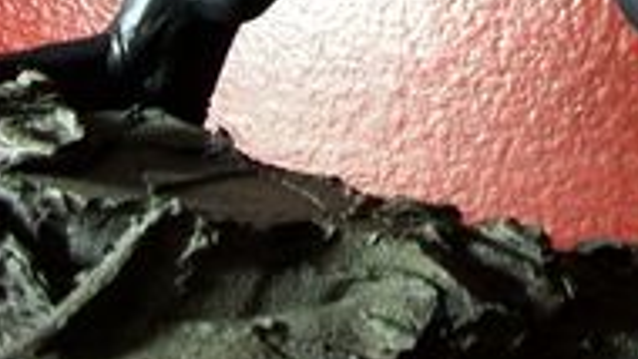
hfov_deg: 23.5
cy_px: -342
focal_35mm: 88
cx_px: 591
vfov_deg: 12.3
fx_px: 1489
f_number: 2.9
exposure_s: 1/8
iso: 161
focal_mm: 5.7
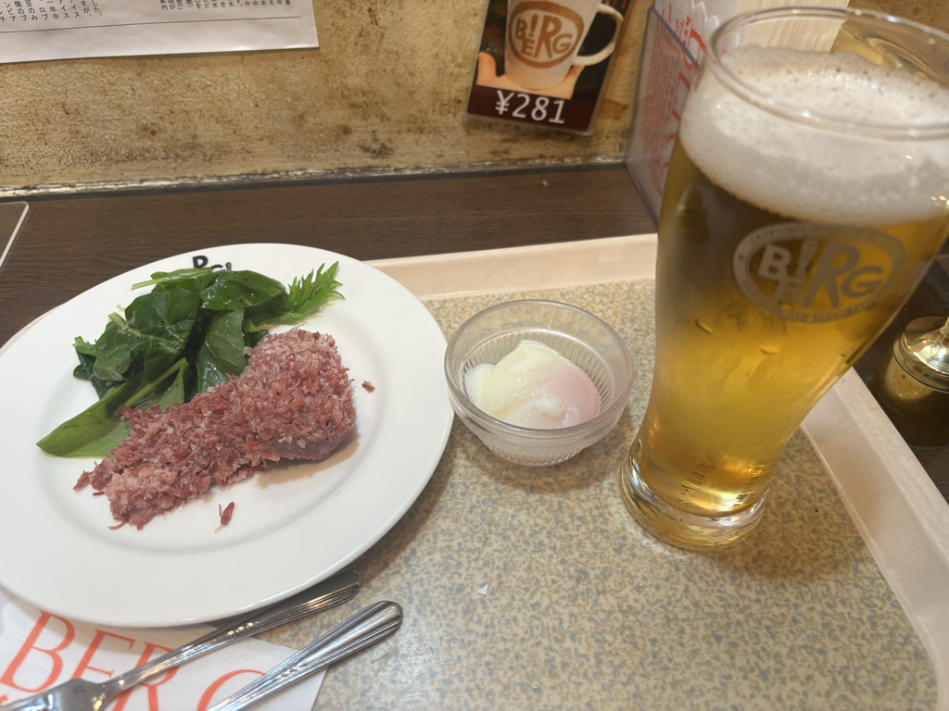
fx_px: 713
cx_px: 474
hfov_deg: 67.3
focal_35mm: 26
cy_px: 356
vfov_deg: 53.1
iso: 100
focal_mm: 5.96
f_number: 1.6
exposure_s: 1/100
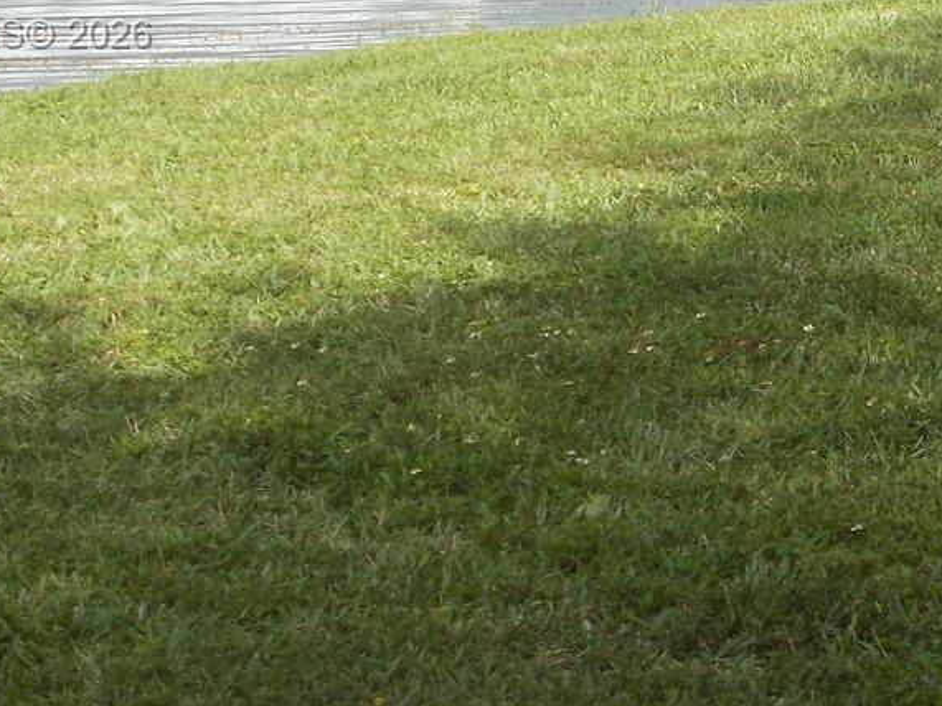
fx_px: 5795
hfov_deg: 9.2
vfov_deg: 7.0
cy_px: 36
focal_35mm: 213
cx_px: 957
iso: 80
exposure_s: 1/200
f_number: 5.8
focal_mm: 13.5
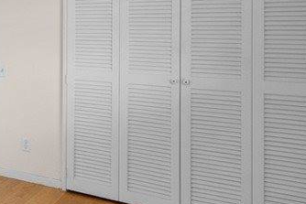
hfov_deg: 31.6
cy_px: 21
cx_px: -86
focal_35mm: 49
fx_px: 417
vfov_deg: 26.6
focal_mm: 16
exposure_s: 1/30
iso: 2000
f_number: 8
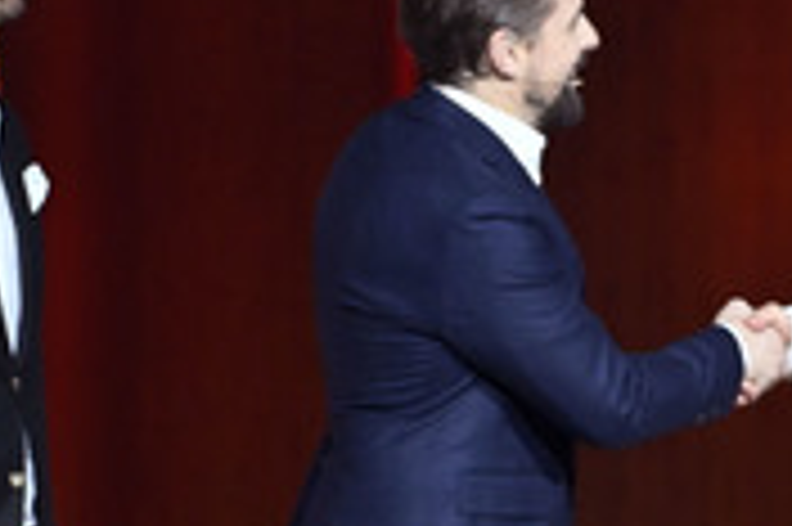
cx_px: 664
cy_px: 369
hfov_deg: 3.0
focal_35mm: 690
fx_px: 15166
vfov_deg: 2.0
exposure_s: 1/320
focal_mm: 270
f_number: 5.6
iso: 8000
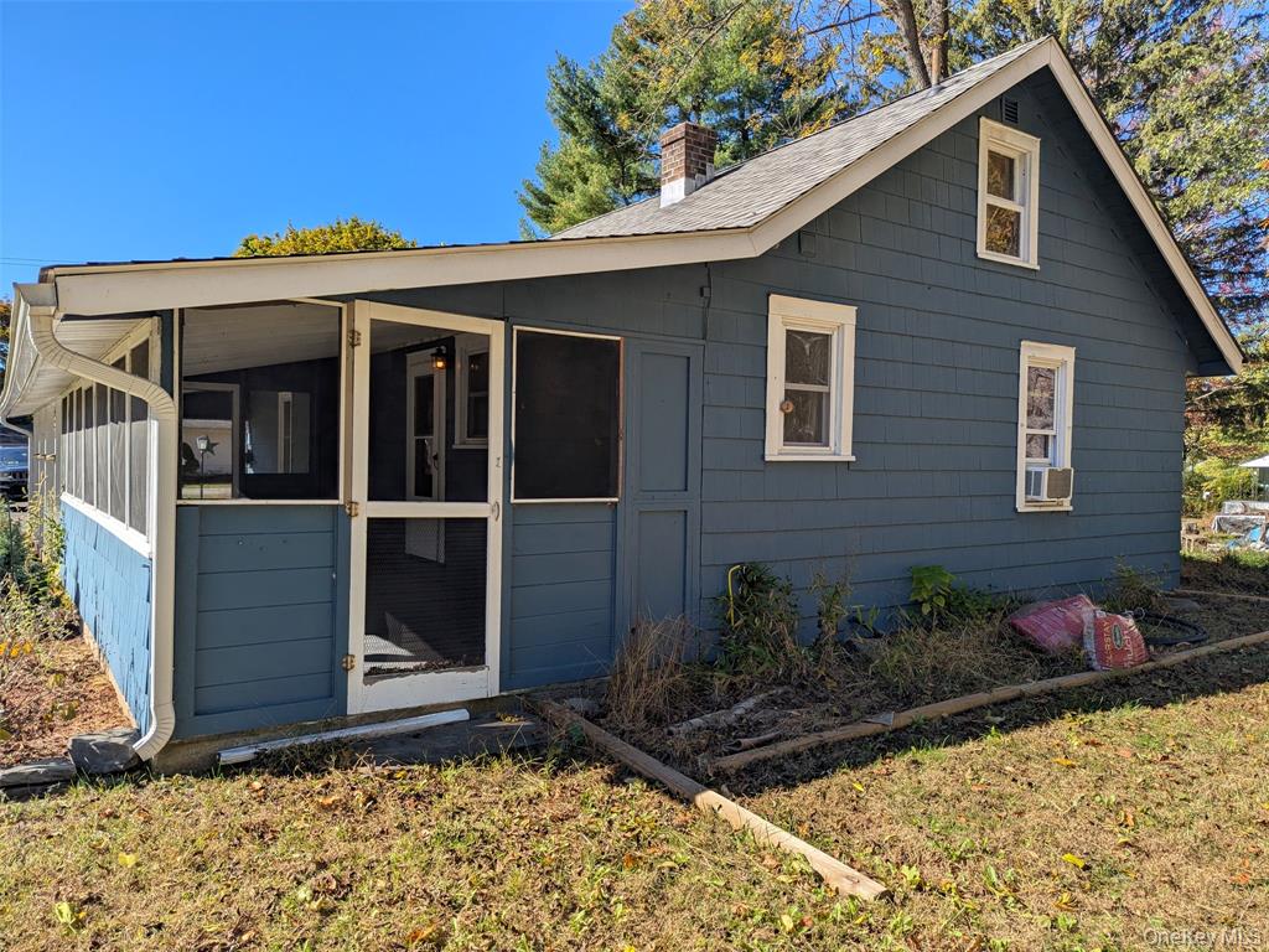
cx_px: 634
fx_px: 880
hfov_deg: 71.6
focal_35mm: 24
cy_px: 476
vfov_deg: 56.8
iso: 45
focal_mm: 6.81
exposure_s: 1/1121
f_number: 1.85
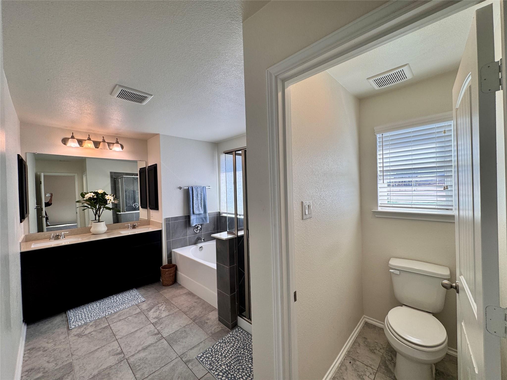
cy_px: 190
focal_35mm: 14
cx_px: 254
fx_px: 205
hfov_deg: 102.1
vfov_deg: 85.7
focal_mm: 2.22
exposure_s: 1/158
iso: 40
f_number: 2.2
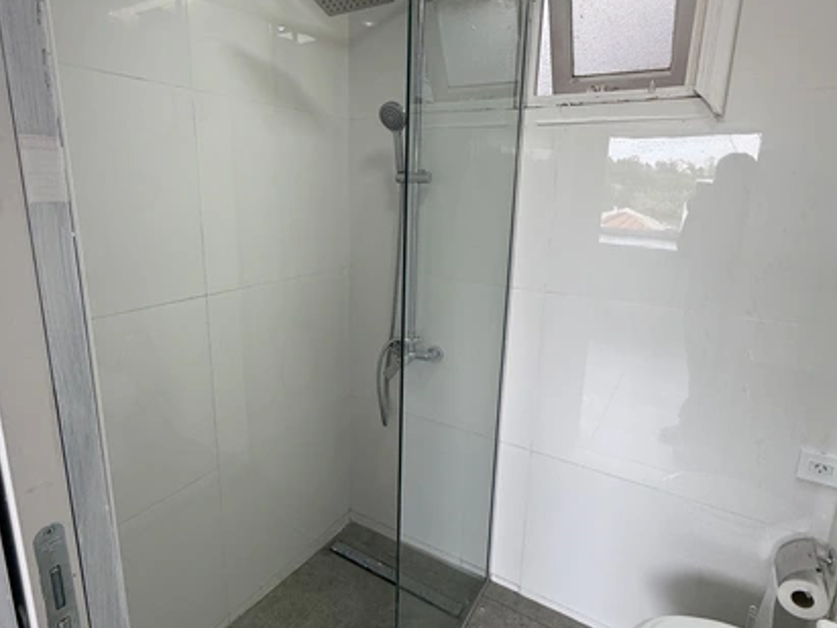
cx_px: 407
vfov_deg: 81.6
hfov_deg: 98.2
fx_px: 363
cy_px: 294
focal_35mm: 15
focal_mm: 2.22
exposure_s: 1/100
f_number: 2.2
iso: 50
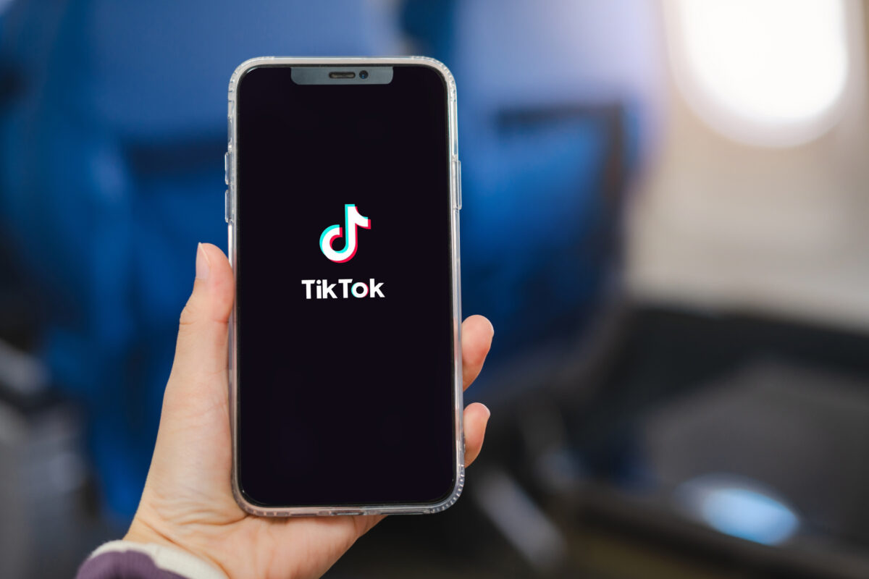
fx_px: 1207
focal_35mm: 50
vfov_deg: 27.0
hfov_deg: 39.6
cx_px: 434
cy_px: 290
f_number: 2.5
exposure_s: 1/100
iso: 400
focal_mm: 50
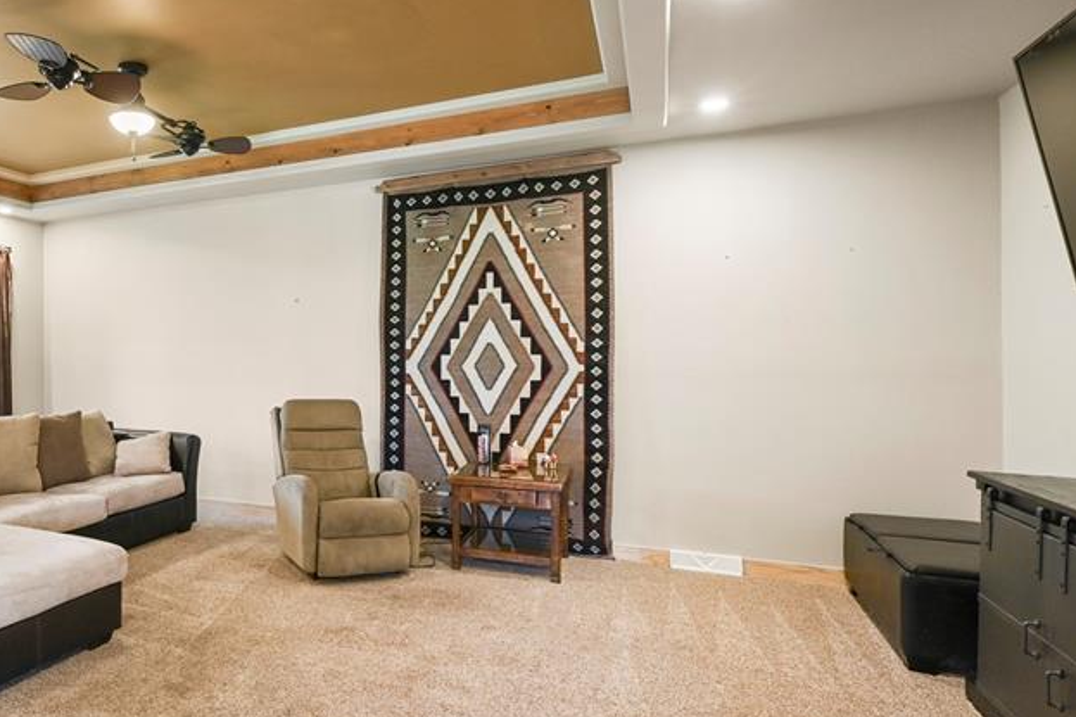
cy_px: 358
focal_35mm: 23
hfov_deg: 70.9
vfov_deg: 55.1
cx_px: 269
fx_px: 687
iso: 400
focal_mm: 14
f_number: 8
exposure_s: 1/3
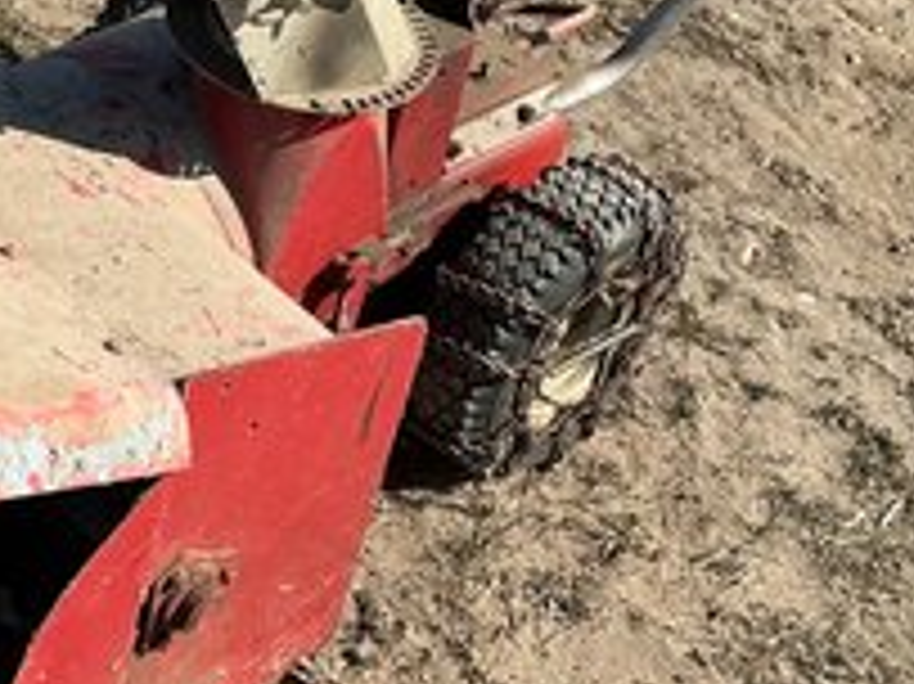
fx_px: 2296
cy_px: 7
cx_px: 295
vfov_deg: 16.6
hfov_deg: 22.4
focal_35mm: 87
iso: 25
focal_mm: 3
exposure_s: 1/1412
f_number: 1.8
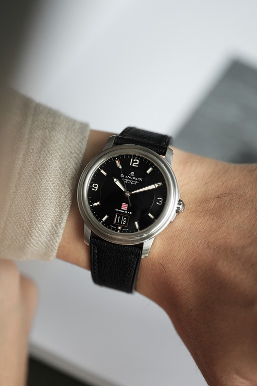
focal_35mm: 105
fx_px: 1124
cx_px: 128
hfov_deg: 13.0
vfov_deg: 19.5
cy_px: 193
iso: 2000
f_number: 3.2
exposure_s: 1/250
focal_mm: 105
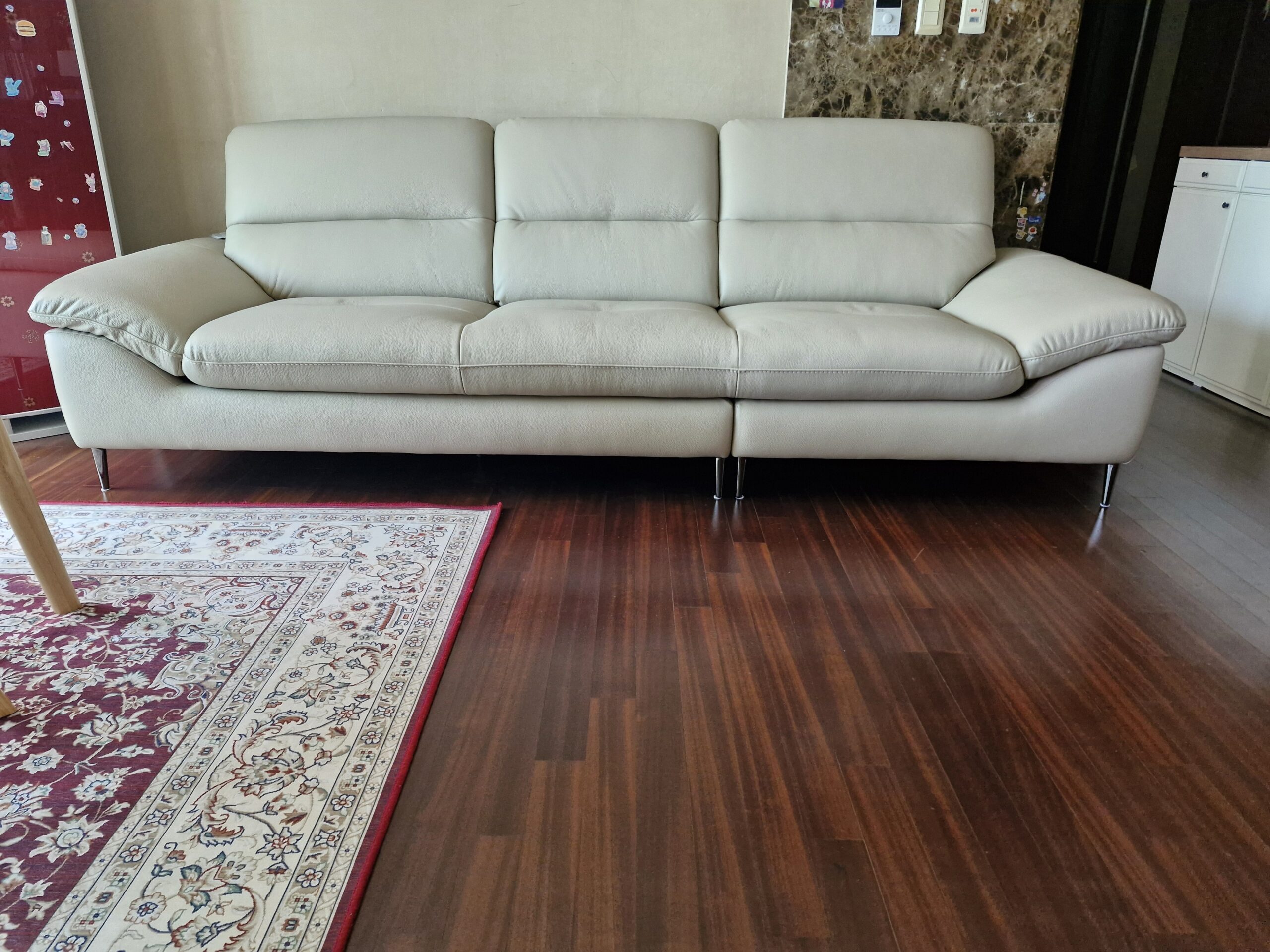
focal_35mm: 23
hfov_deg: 73.9
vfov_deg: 58.9
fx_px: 844
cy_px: 476
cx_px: 635
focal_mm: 5.54
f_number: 1.8
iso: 500
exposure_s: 1/120
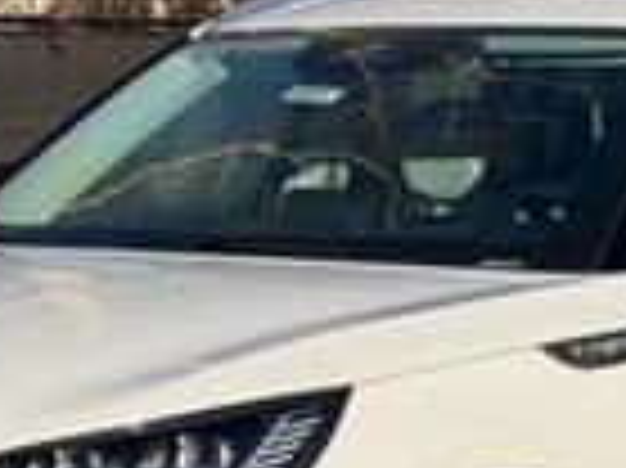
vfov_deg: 8.5
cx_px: 347
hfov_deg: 11.4
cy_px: 432
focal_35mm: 174
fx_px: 3144
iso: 64
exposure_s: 1/6536
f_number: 1.78
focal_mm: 6.76
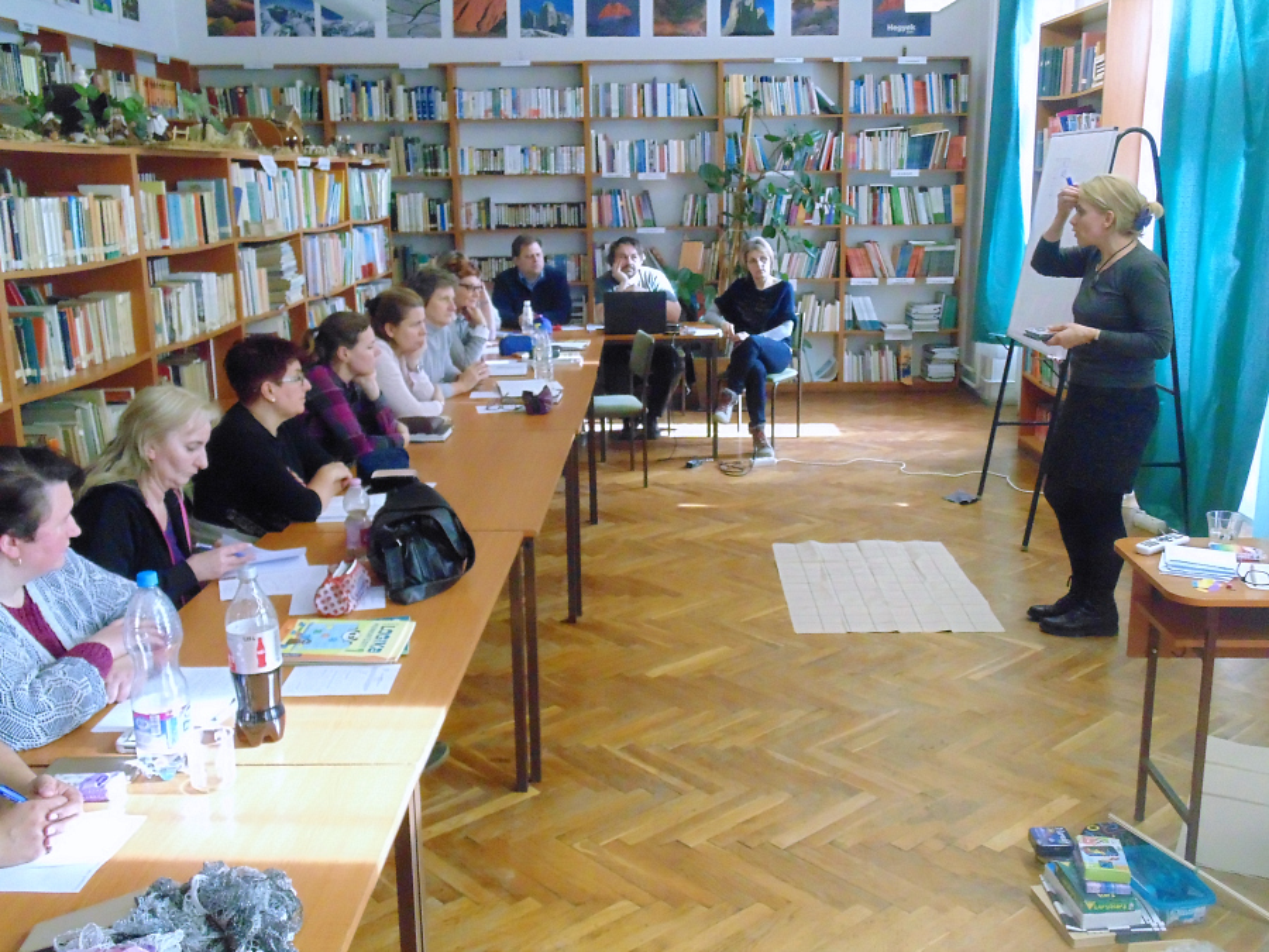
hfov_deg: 54.0
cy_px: 476
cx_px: 634
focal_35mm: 34
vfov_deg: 41.8
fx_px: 1246
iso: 800
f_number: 3.4
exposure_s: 1/100
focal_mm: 6.2
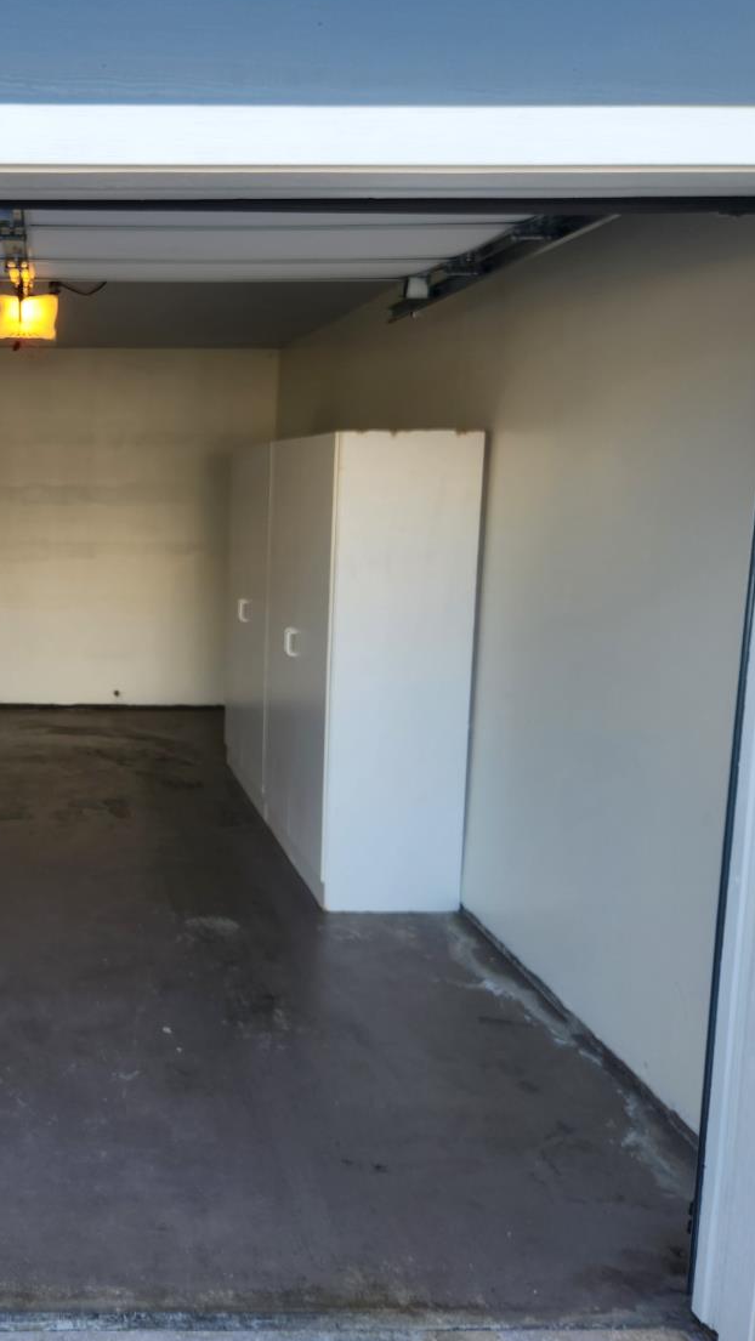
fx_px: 1209
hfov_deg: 32.4
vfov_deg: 58.0
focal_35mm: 34
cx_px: 36
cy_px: 674
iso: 25
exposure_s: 1/180
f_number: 1.8
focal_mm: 5.4
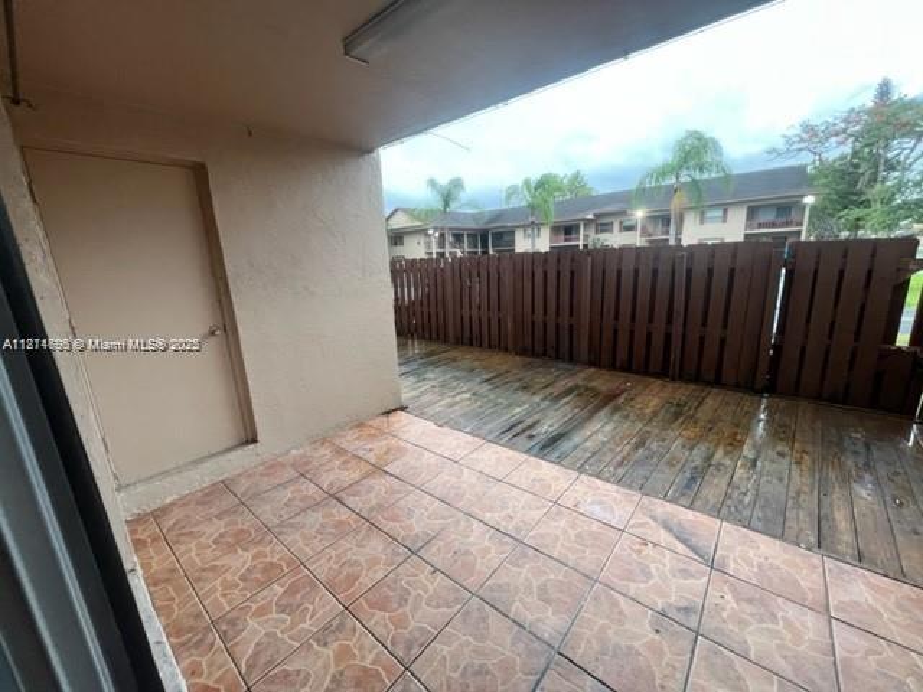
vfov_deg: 89.9
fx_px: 347
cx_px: 462
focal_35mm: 13
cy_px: 346
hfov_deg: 106.2
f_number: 1.8
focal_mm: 1.57
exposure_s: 1/120
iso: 160
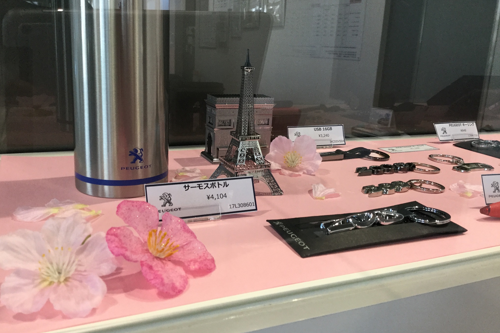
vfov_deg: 40.0
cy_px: 163
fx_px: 458
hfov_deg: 57.2
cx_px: 245
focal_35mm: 33
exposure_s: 1/30
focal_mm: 3.3
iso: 40
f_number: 2.4
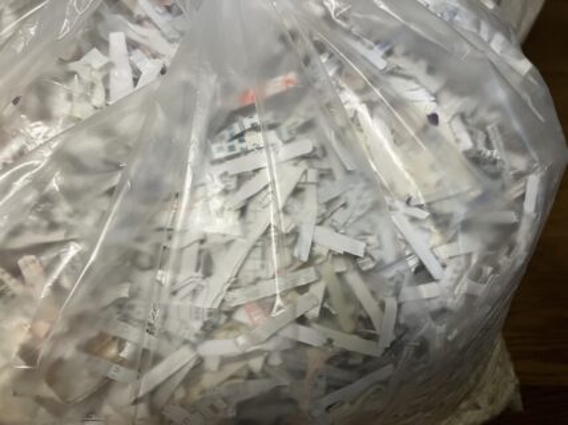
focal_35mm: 28
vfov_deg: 49.7
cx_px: 284
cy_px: 212
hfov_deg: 63.5
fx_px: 459
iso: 200
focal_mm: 3.99
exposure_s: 1/60
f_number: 1.8
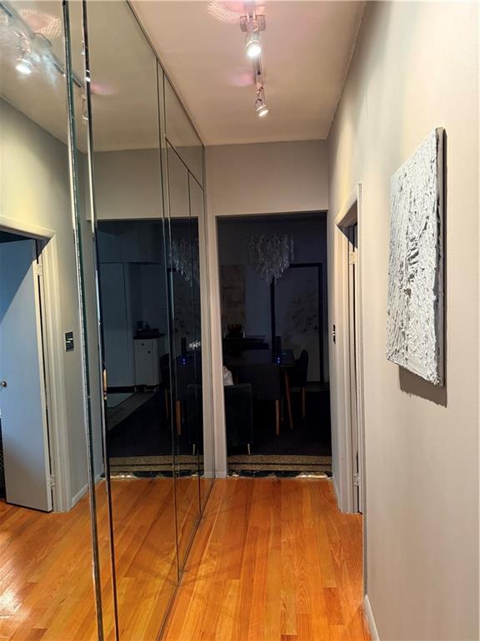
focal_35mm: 24
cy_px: 320
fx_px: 444
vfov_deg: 71.6
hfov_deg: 56.8
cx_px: 240
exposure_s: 1/60
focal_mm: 6.76
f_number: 1.78
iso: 500
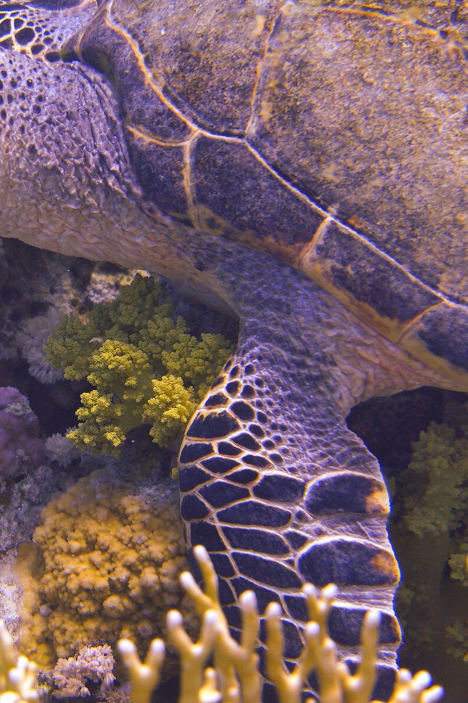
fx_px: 2965
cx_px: 36
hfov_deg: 9.0
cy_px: 311
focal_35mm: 152
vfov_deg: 13.5
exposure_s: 1/125
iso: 320
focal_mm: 50
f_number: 5.6
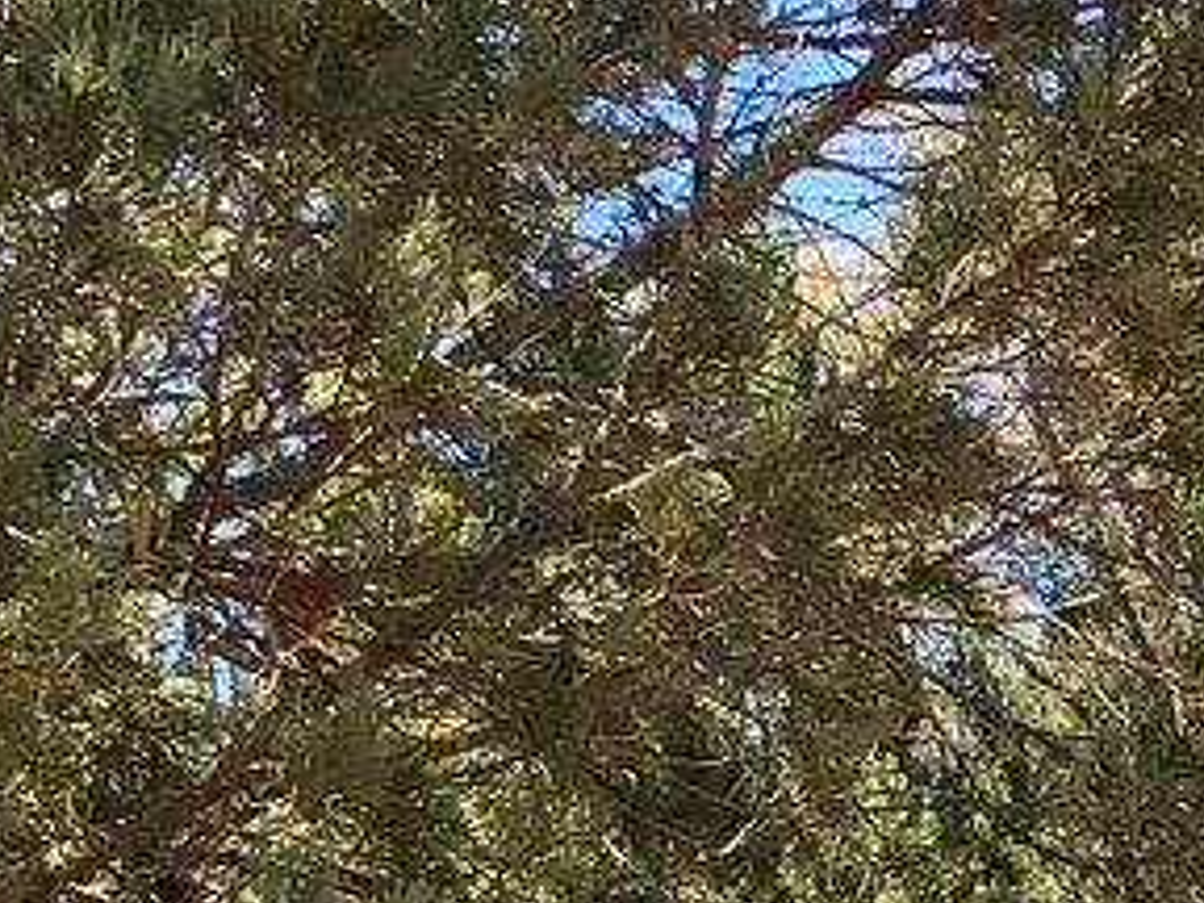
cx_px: 1217
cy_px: 798
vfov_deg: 7.6
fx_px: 6817
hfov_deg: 10.0
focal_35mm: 196
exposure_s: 1/381
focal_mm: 4
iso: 20
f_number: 1.8
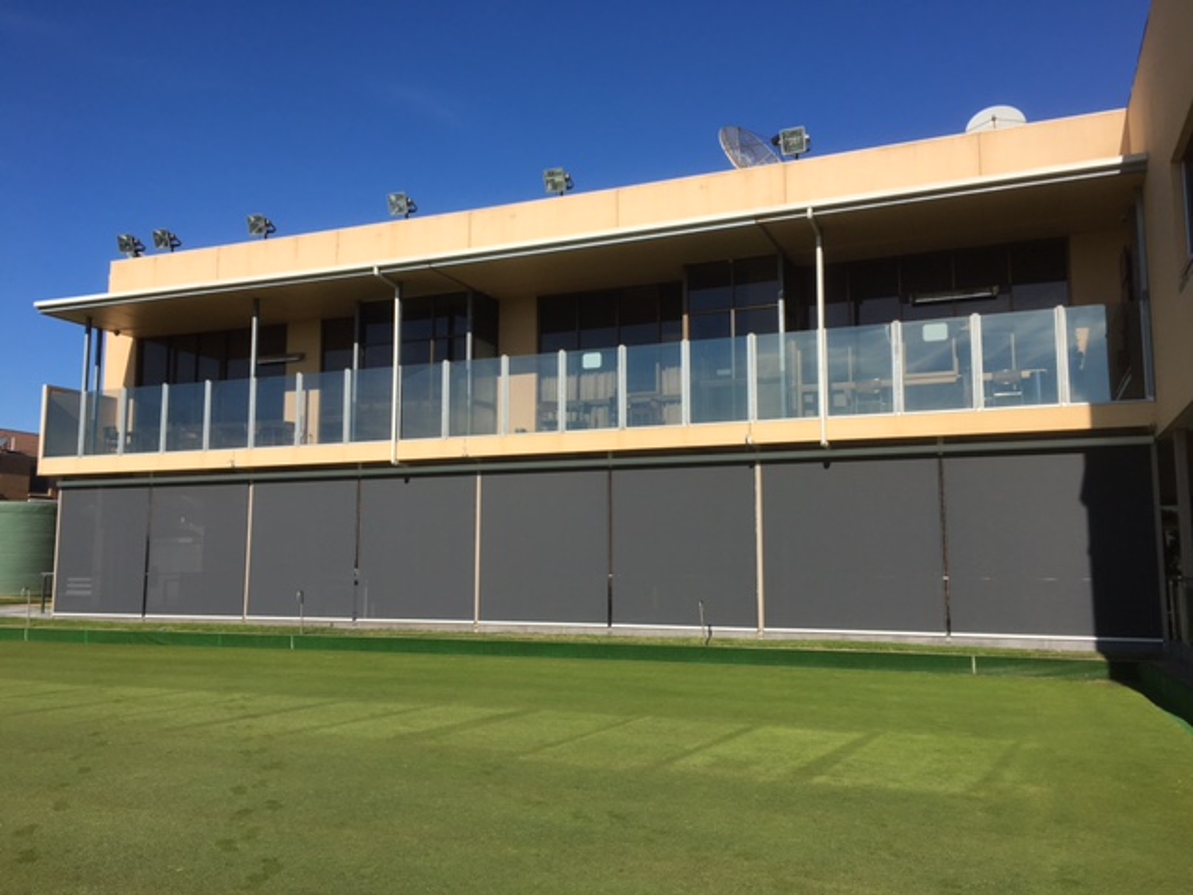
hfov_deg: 61.7
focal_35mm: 29
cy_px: 448
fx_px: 999
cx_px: 596
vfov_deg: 48.2
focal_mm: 4.15
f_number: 2.2
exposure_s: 1/2481
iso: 25
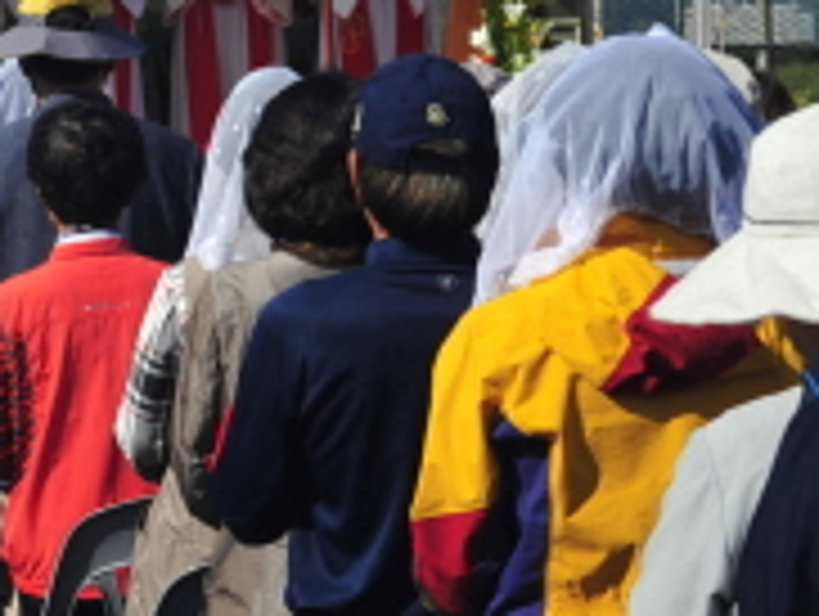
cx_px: -513
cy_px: -155
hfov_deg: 7.5
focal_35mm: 258
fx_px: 6112
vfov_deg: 5.7
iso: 200
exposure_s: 1/320
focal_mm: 70
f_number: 13
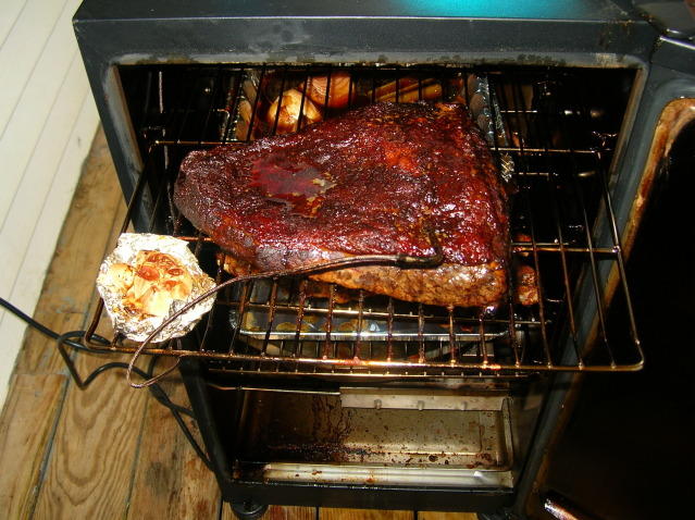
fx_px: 722
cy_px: 260
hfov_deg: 51.4
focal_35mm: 36
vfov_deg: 39.6
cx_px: 348
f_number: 2.7
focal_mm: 6
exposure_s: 1/60
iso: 50
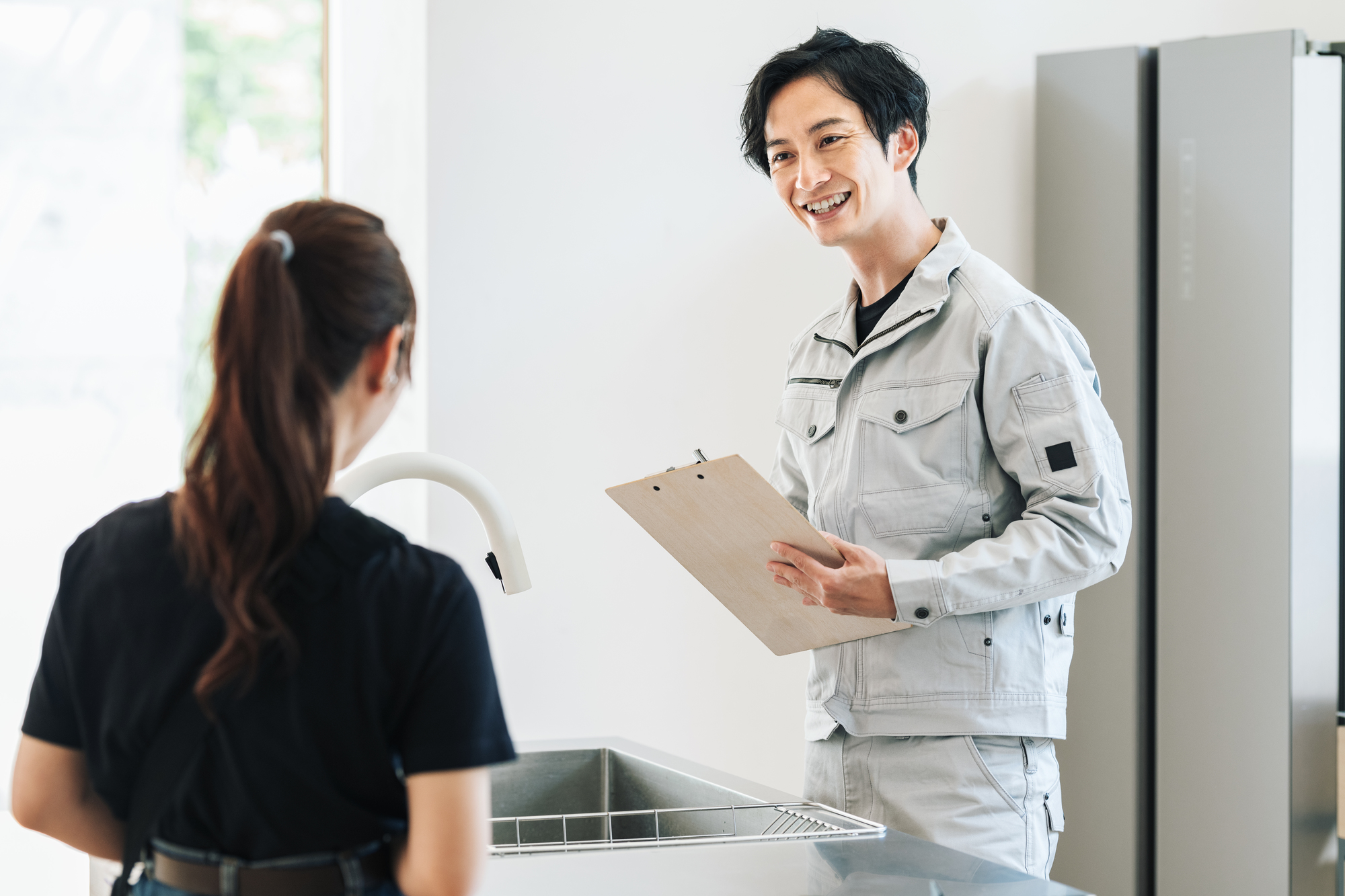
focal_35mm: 105
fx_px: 3922
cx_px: 672
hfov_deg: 19.5
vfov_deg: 13.0
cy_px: 448
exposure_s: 1/200
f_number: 2.8
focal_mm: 105
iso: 400
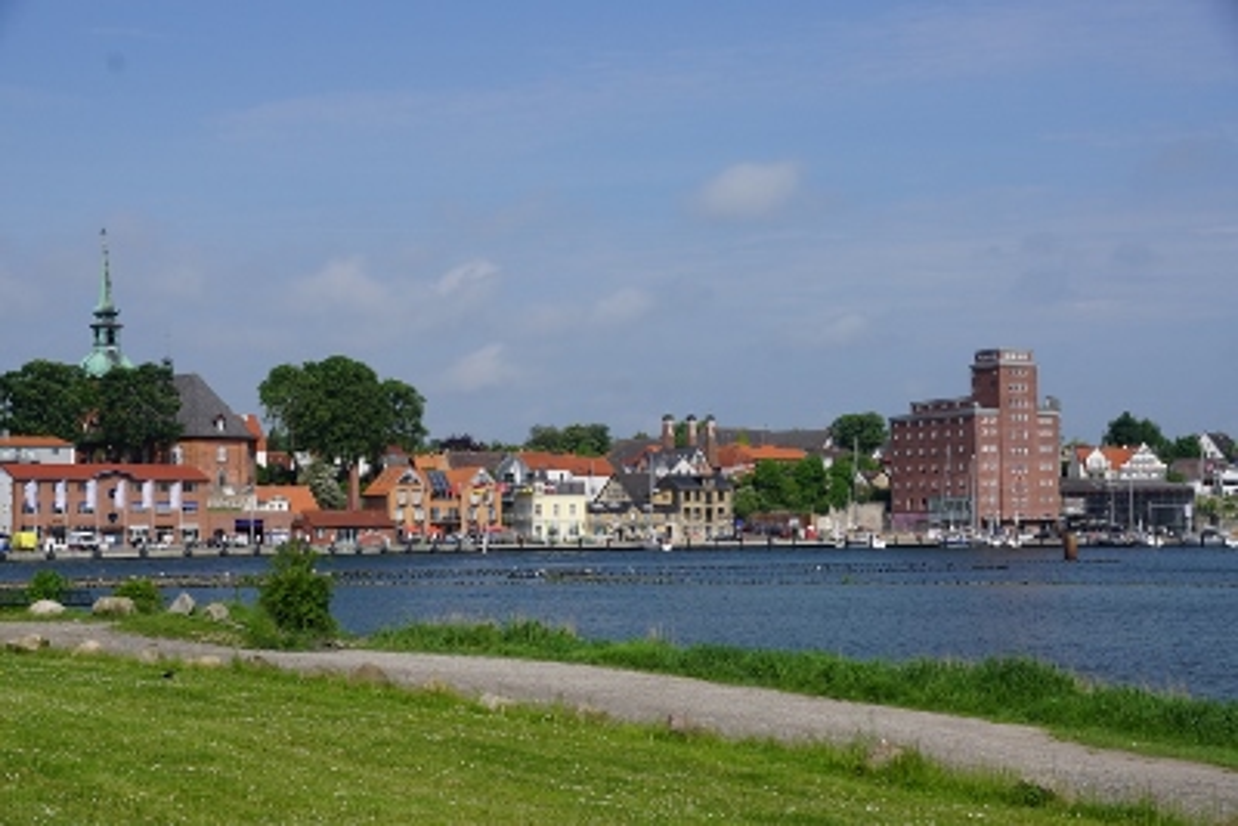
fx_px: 2064
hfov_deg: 33.4
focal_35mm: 60
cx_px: 619
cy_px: 413
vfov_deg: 22.6
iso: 100
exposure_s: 1/320
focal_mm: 40
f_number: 11
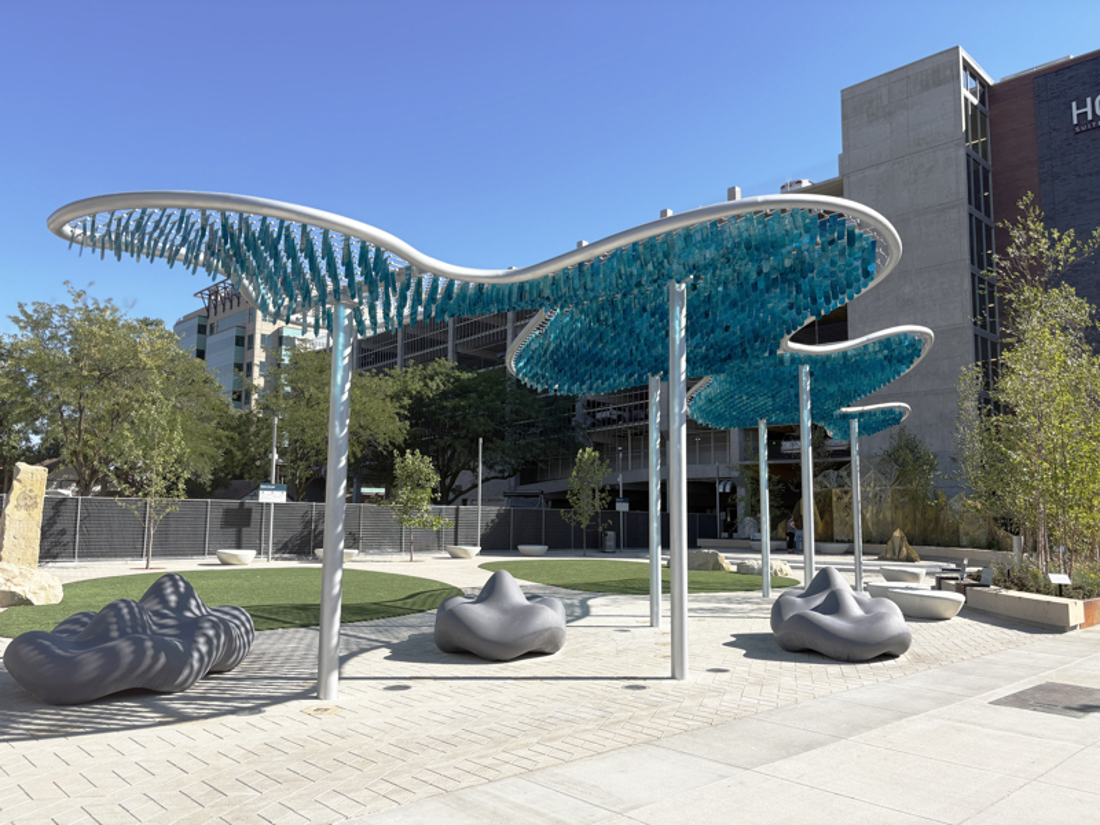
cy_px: 412
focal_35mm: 26
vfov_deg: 53.1
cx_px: 550
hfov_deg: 67.3
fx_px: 826
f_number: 1.6
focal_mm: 5.96
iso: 50
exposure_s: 1/2639
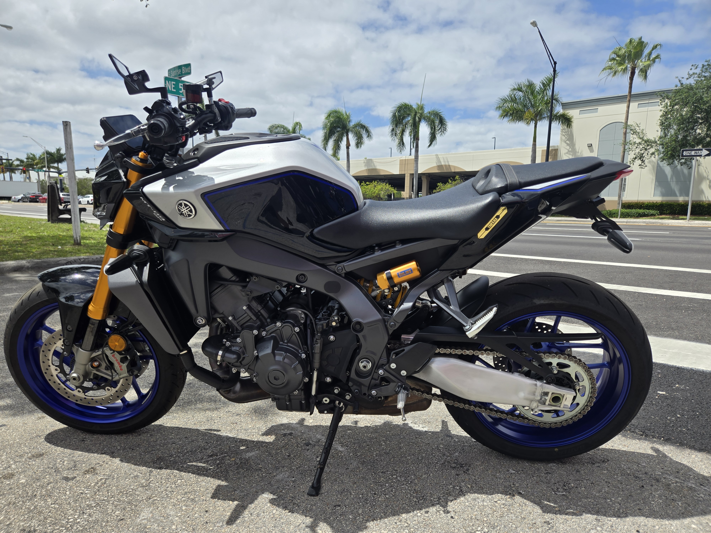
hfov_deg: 73.9
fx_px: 472
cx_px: 356
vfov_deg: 58.9
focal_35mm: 23
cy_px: 266
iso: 25
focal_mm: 5.4
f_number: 1.8
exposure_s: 1/2071
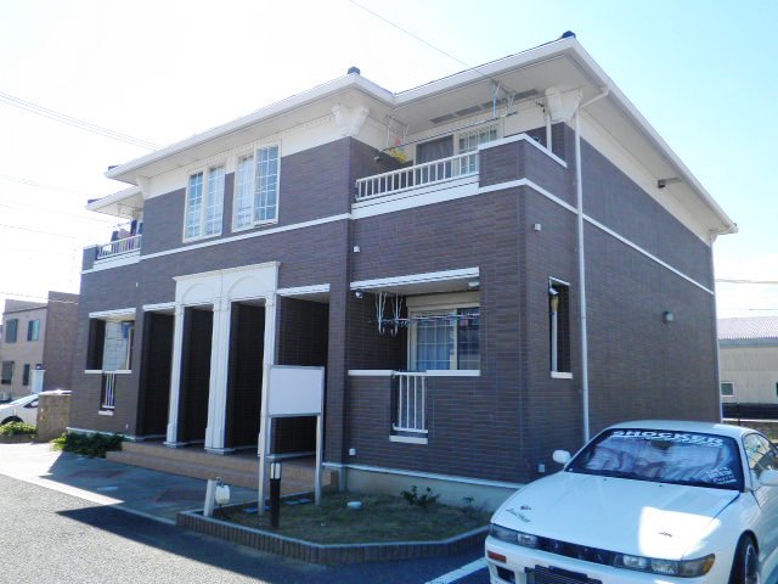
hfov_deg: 67.3
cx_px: 389
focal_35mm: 26
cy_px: 292
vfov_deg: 53.1
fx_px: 584
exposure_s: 1/400
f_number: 2.8
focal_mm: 4.7
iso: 64
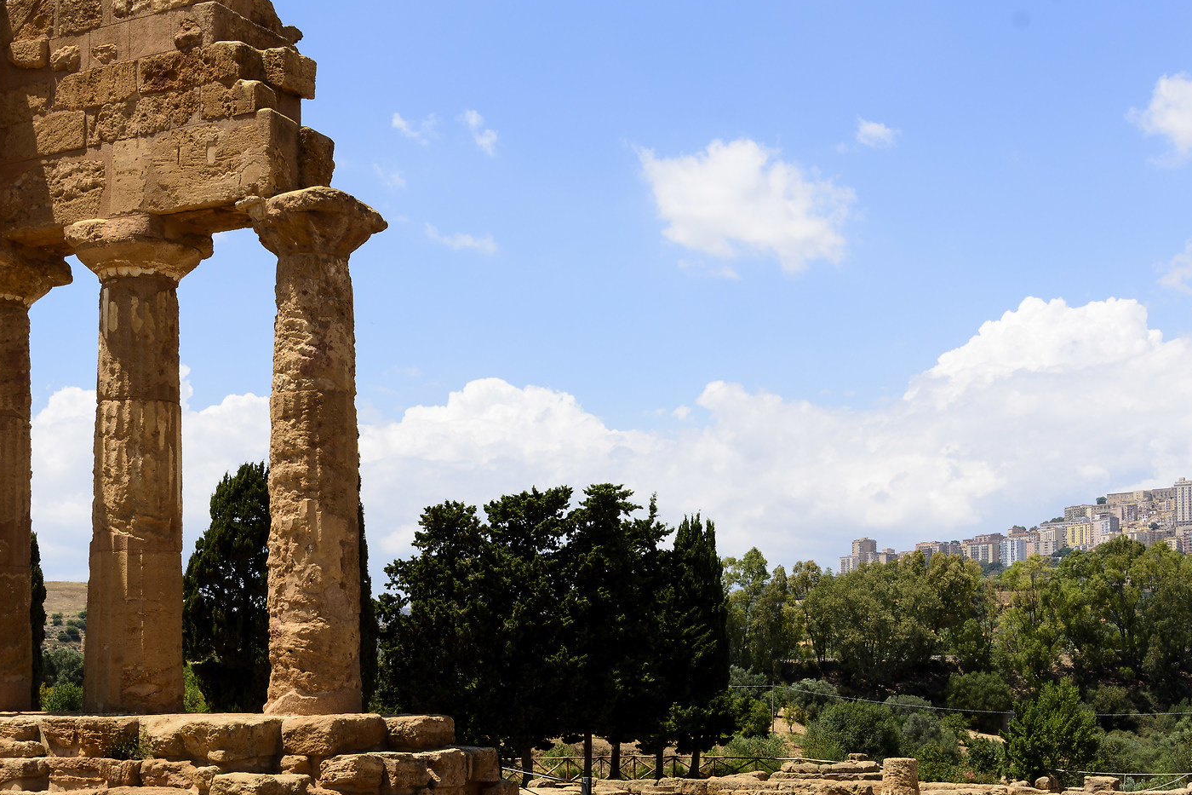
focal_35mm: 49
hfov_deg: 40.4
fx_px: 1617
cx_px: 509
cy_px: 510
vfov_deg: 27.5
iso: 100
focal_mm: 19
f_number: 11
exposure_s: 1/160
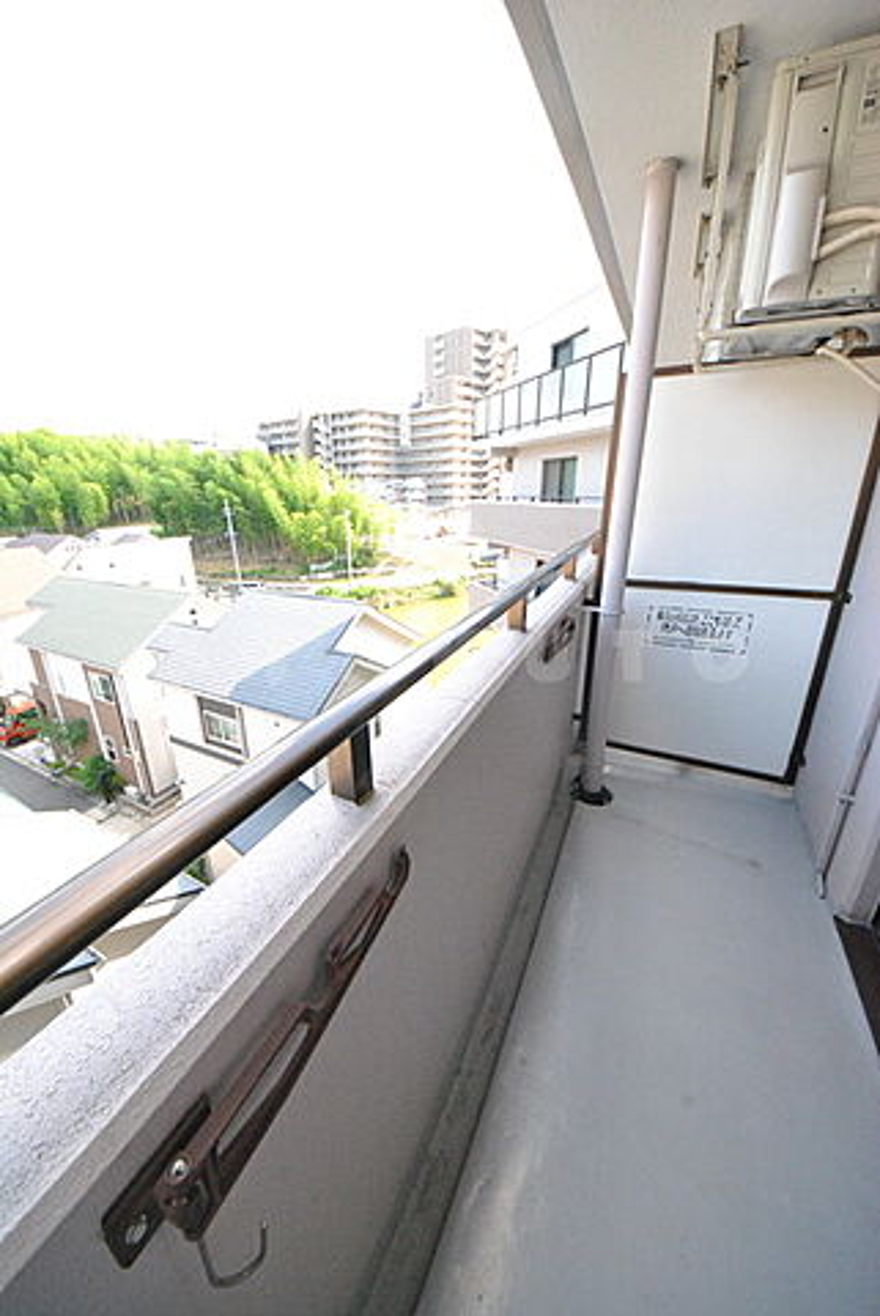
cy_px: 658
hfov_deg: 90.1
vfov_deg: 112.6
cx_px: 440
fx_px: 439
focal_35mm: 12
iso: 1600
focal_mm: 8
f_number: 8
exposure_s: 1/250
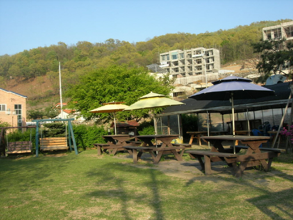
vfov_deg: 37.7
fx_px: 322
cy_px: 110
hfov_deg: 49.0
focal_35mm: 38
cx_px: 146
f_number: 4.8
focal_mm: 7.8
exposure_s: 1/287
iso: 64
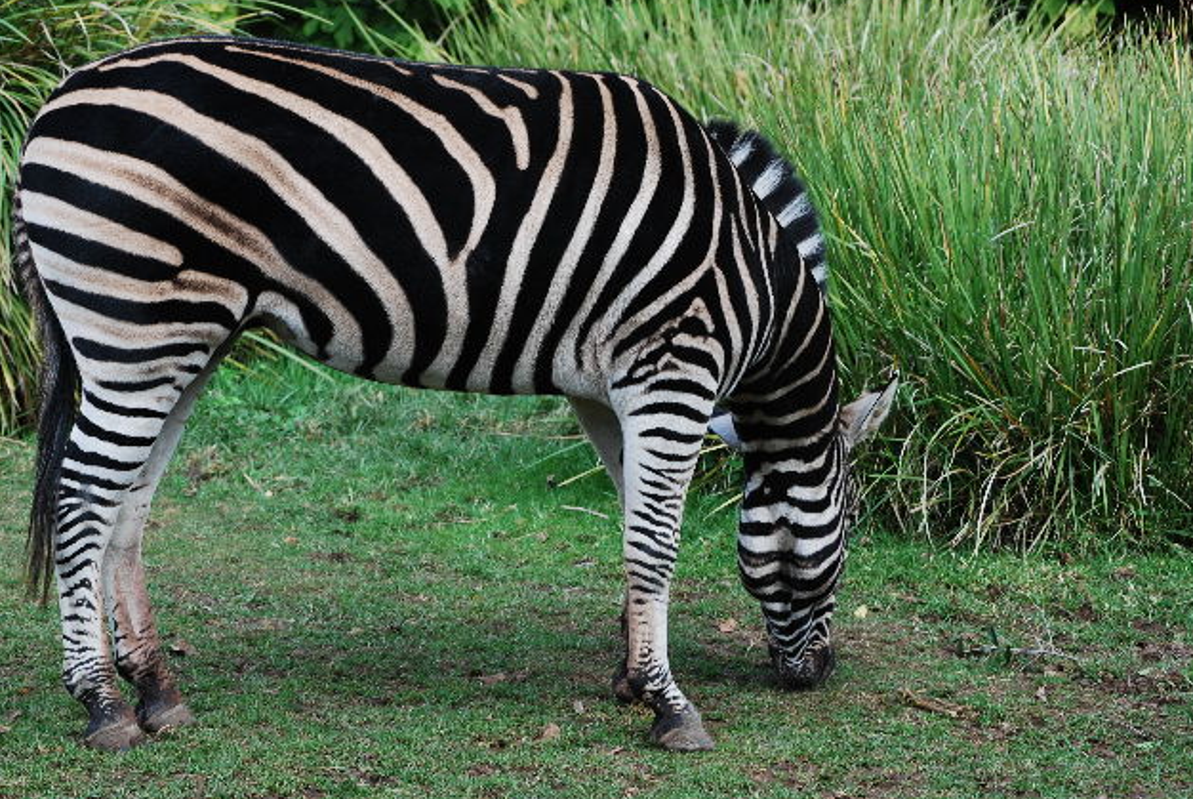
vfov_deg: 10.4
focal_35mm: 133
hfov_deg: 15.4
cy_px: 338
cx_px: 518
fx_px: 4399
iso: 200
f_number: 7.1
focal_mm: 75
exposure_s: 1/100
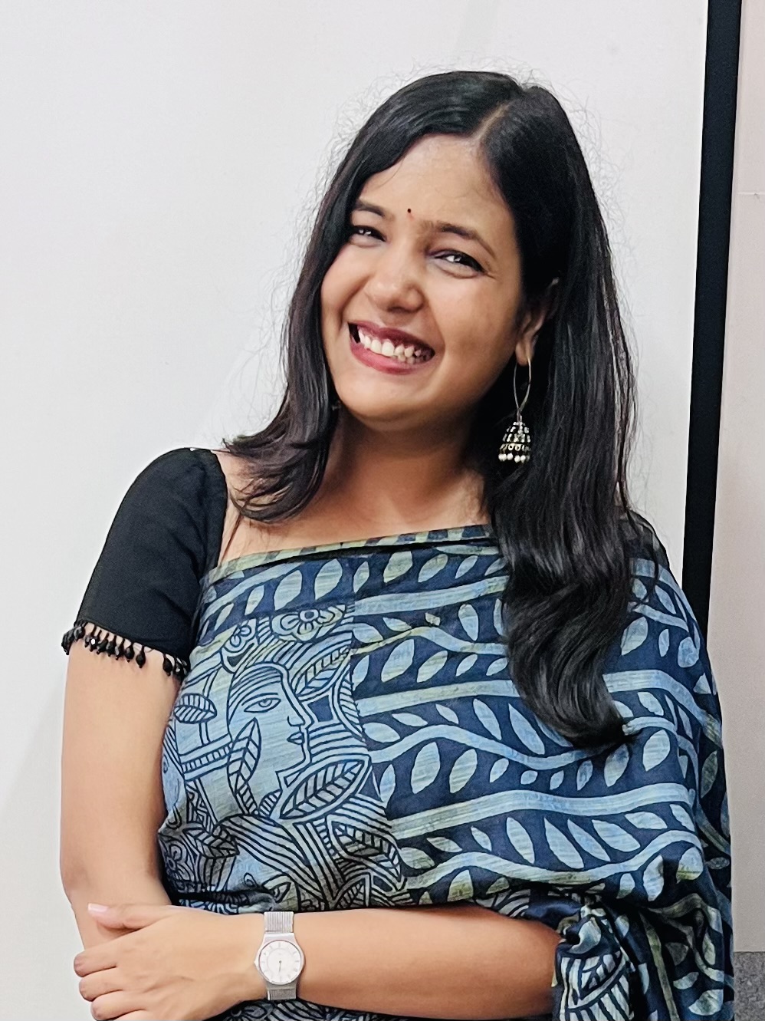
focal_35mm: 26
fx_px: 766
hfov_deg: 53.1
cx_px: 382
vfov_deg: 67.3
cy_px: 510
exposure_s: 1/50
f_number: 1.5
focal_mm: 5.7
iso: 160
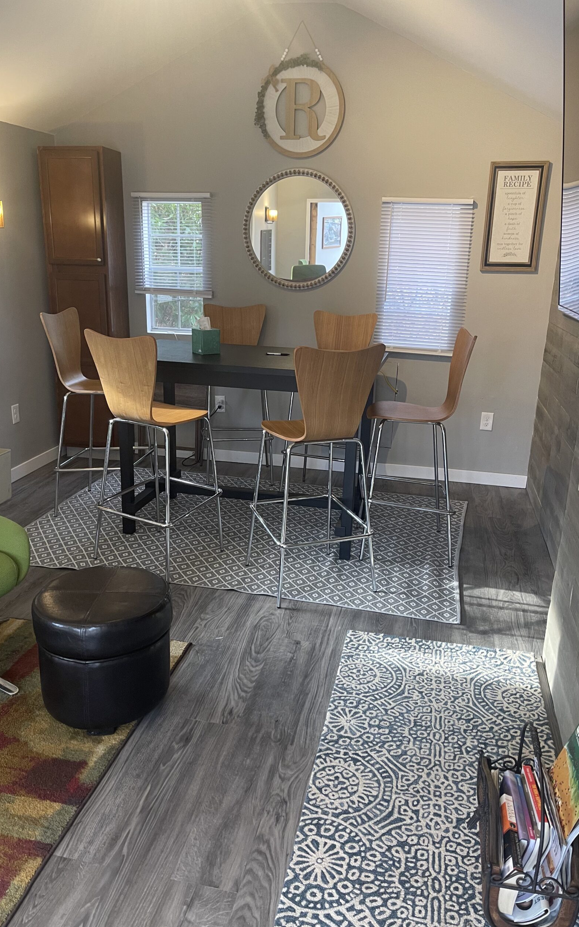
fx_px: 682
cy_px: 471
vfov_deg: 68.4
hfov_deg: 46.0
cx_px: 281
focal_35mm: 27
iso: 160
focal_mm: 5.1
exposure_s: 1/60
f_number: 1.6
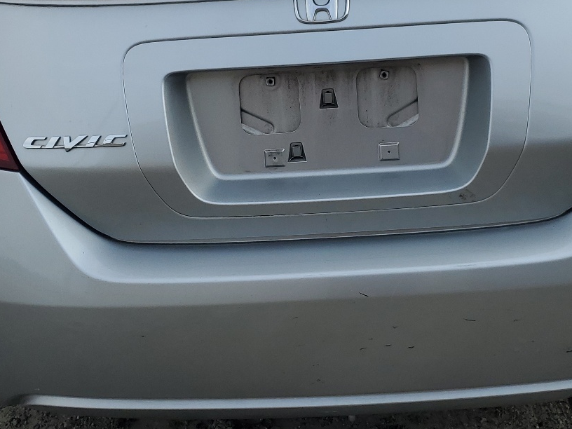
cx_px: 333
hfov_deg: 37.4
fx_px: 843
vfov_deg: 28.0
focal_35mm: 51
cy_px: 90
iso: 50
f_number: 1.5
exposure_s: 1/3333
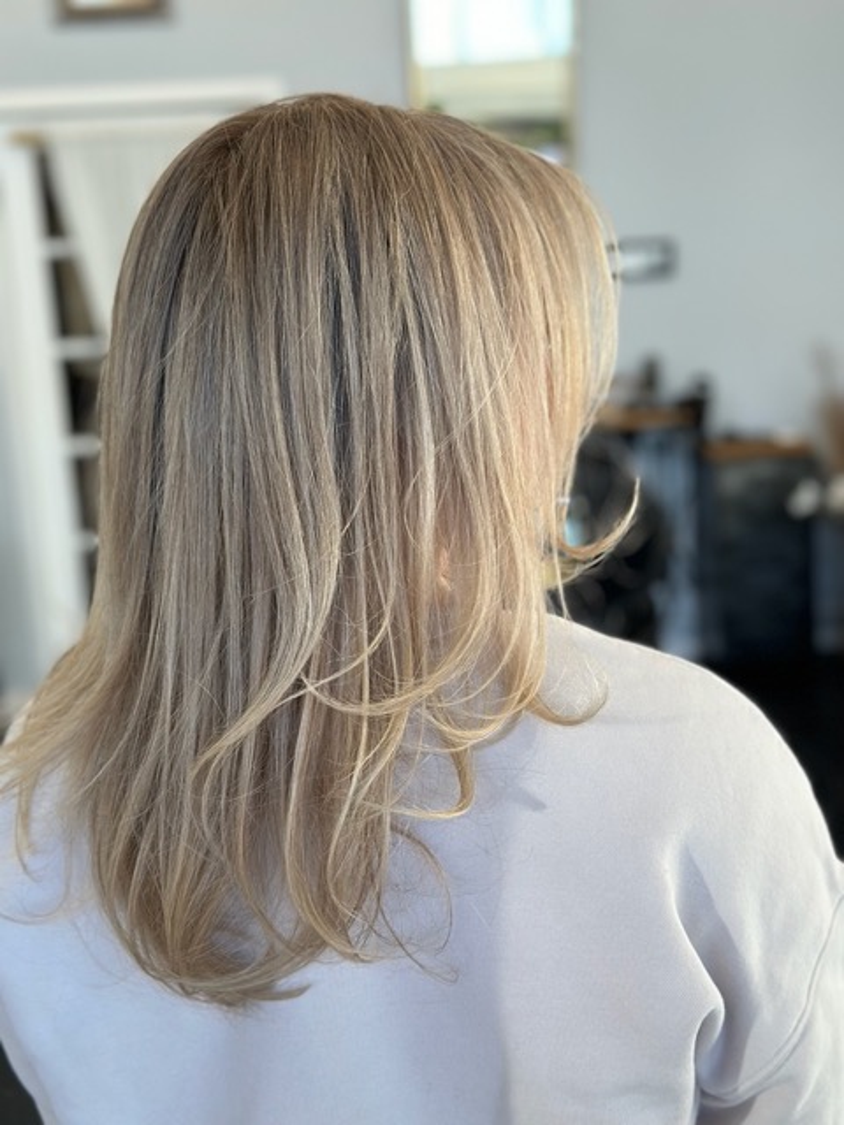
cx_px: 422
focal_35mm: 48
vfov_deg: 39.7
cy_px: 562
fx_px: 1560
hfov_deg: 30.3
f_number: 1.78
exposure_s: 1/254
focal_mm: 6.86
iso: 80
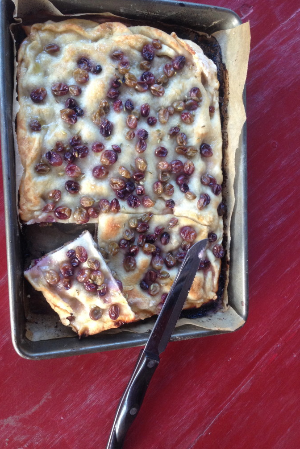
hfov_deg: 35.9
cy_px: 226
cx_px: 131
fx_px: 462
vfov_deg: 51.9
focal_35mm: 37
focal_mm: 4.28
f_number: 2.4
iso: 125
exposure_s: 1/20
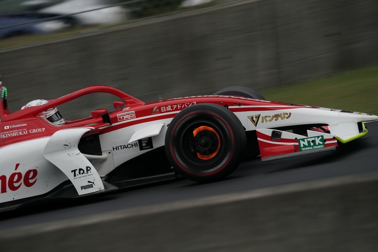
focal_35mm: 485
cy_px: 126
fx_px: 5092
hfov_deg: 4.3
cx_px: 189
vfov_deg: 2.8
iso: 200
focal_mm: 485
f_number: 8
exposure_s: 1/250
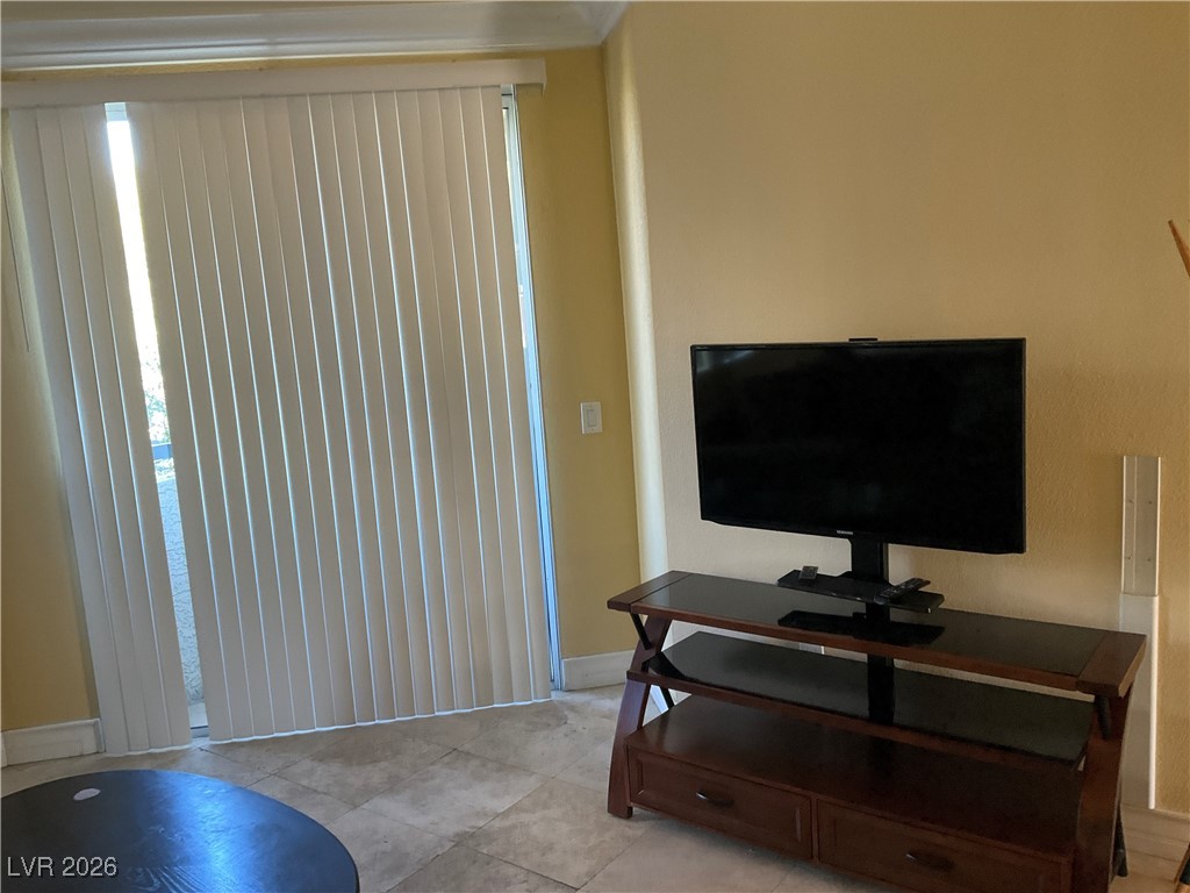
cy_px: 446
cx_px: 595
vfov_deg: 48.2
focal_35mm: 29
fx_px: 997
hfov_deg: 61.7
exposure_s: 1/60
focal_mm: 3
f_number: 1.8
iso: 125
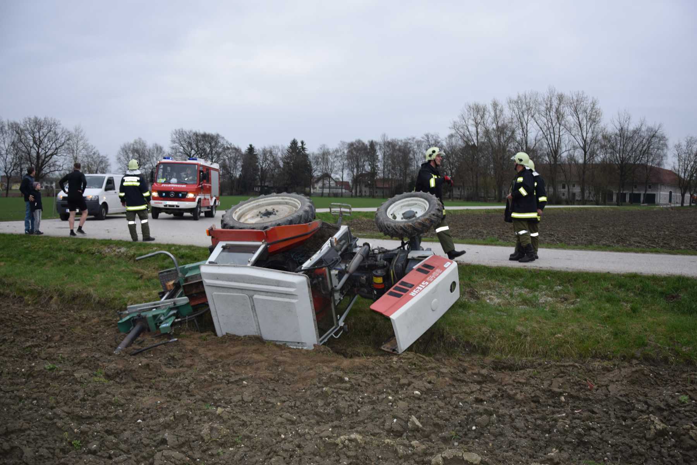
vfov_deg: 25.8
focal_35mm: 52
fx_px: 1016
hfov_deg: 37.9
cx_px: 348
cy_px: 232
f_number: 5.6
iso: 140
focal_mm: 35
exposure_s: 1/125
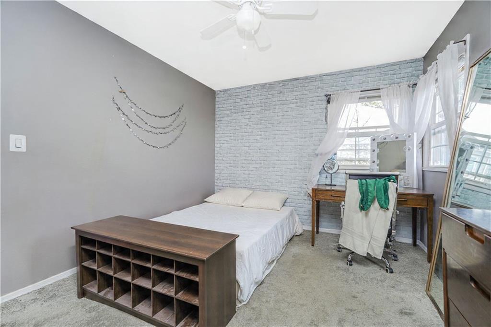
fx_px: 218
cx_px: 246
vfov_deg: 73.7
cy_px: 164
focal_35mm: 16
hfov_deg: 96.8
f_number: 4.5
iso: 50
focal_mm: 16
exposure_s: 1/40
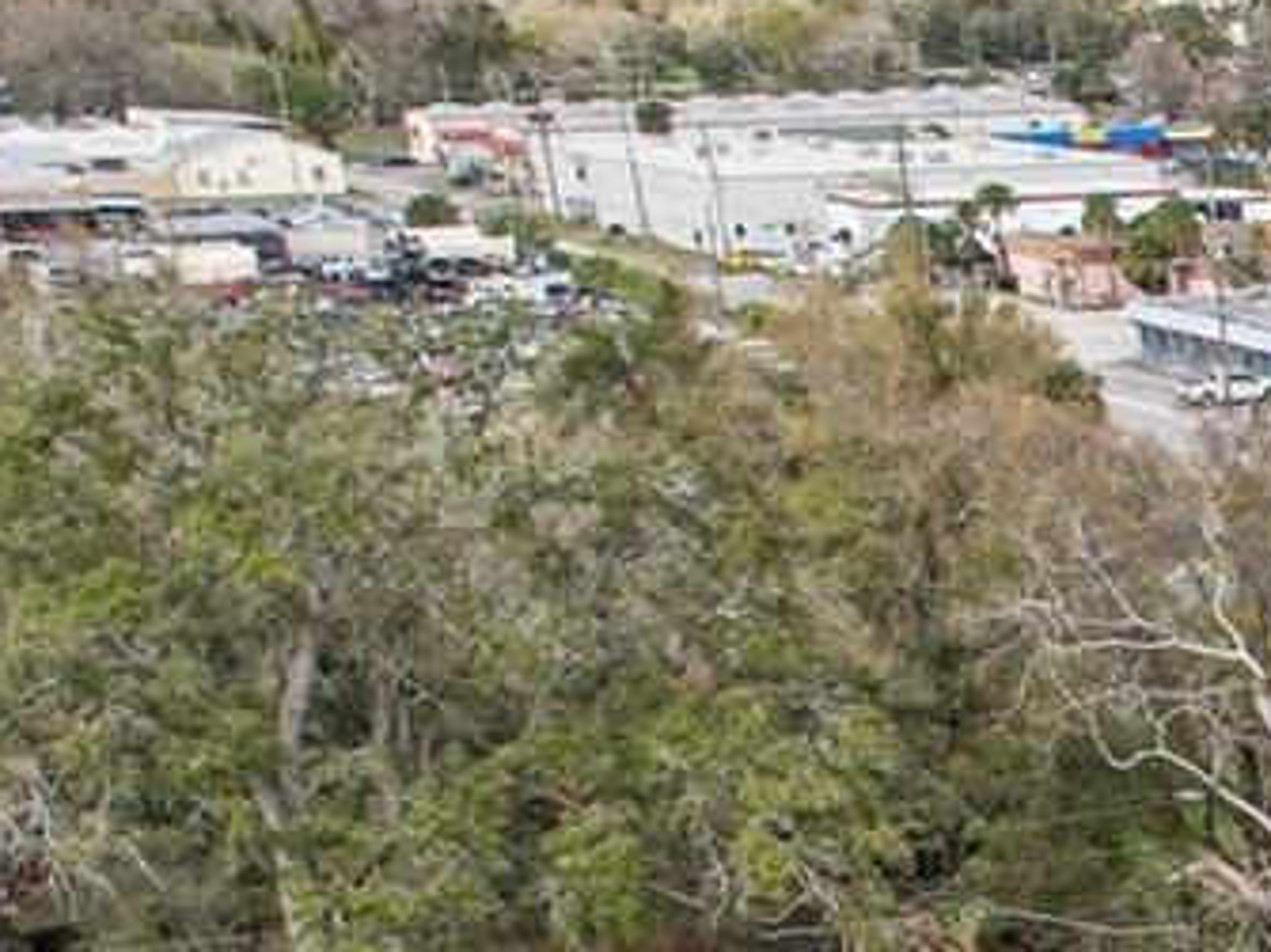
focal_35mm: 101
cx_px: 2478
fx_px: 3707
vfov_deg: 13.9
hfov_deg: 15.7
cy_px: 1335
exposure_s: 1/1500
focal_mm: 8.4
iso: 160
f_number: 2.8
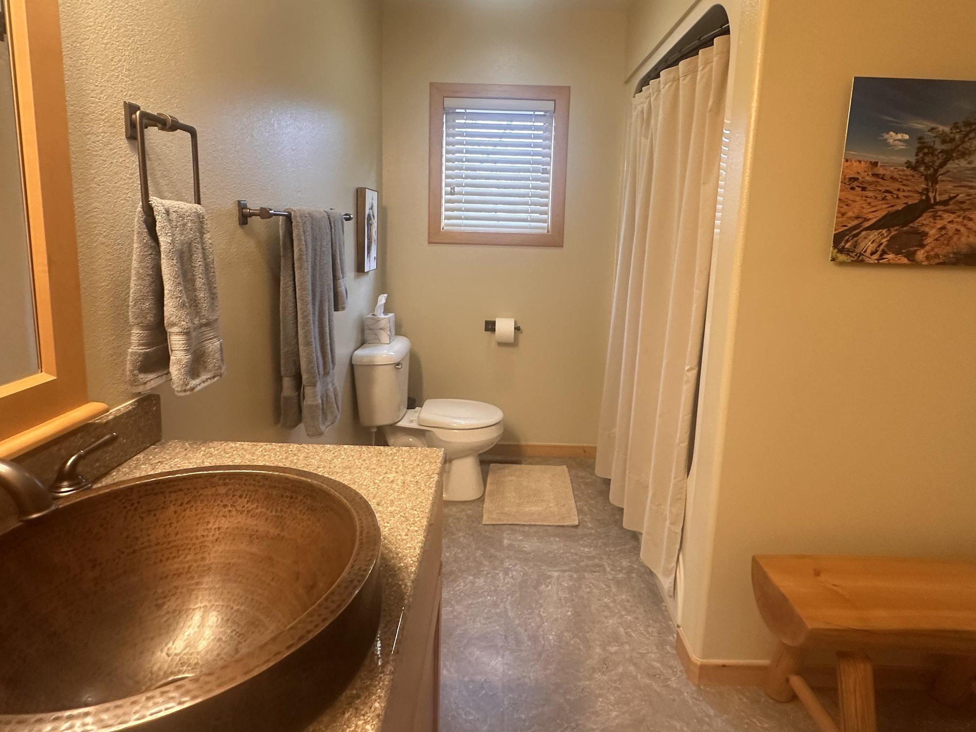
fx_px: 564
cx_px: 504
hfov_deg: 81.7
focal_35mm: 20
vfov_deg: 65.6
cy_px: 312
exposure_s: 1/60
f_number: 2.2
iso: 250
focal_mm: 2.22
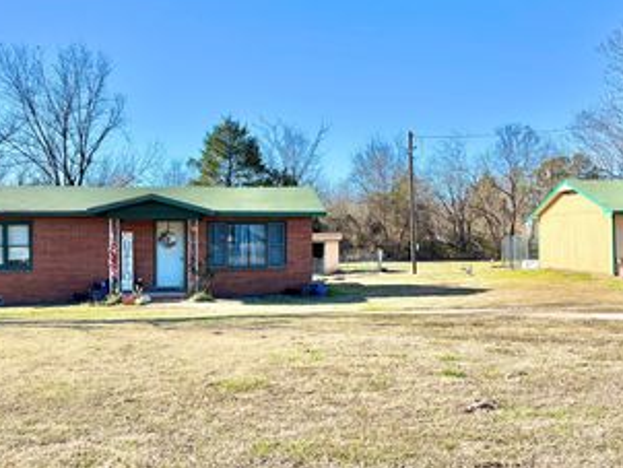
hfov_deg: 43.7
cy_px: 232
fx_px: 775
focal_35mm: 43
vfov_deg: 33.6
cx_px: 355
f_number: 1.6
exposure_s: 1/2513
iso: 50
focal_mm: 5.96
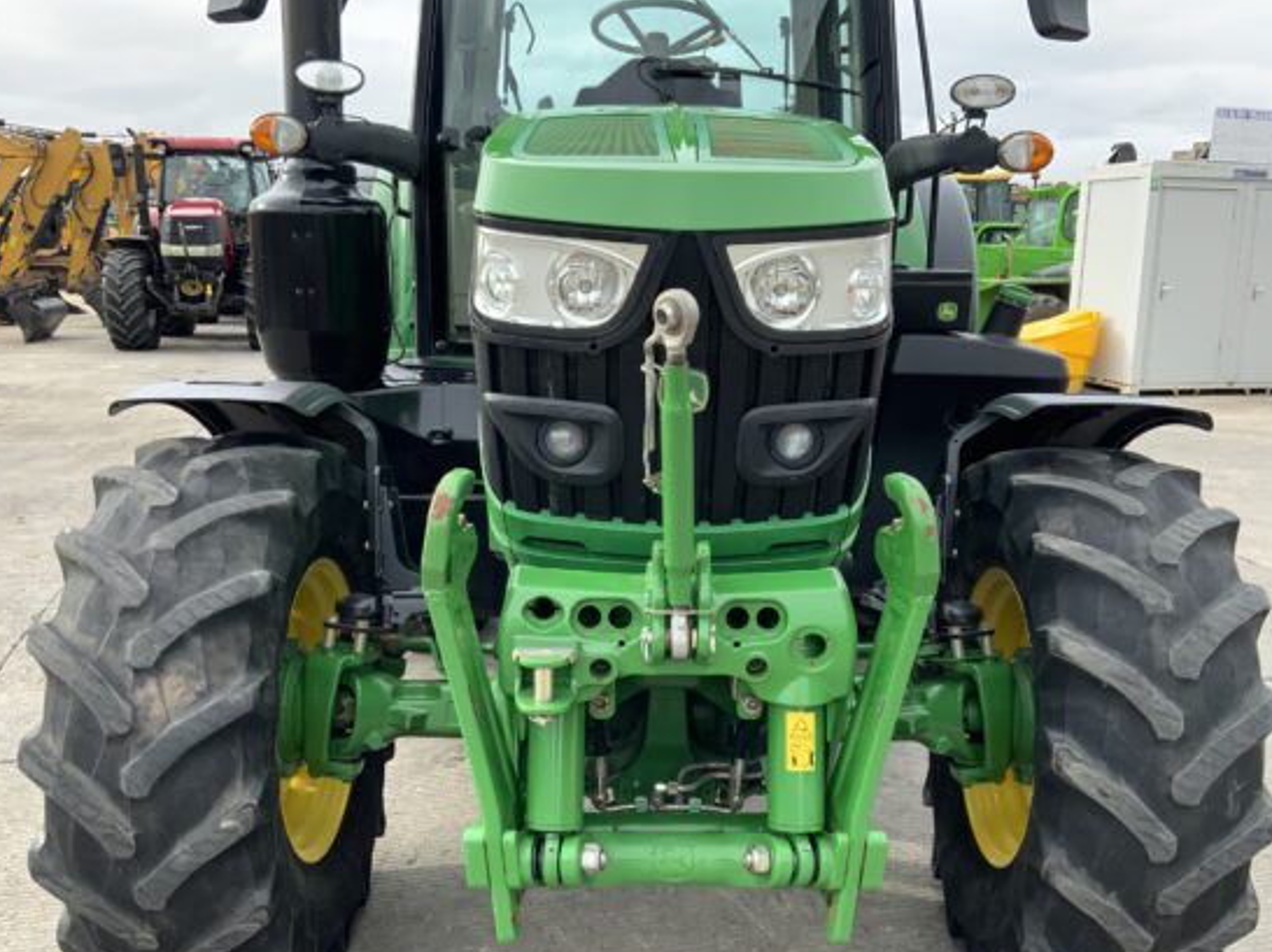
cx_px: 659
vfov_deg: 41.7
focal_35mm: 34
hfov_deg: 54.0
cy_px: 535
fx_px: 1249
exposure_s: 1/173
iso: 16
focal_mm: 3
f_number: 1.8
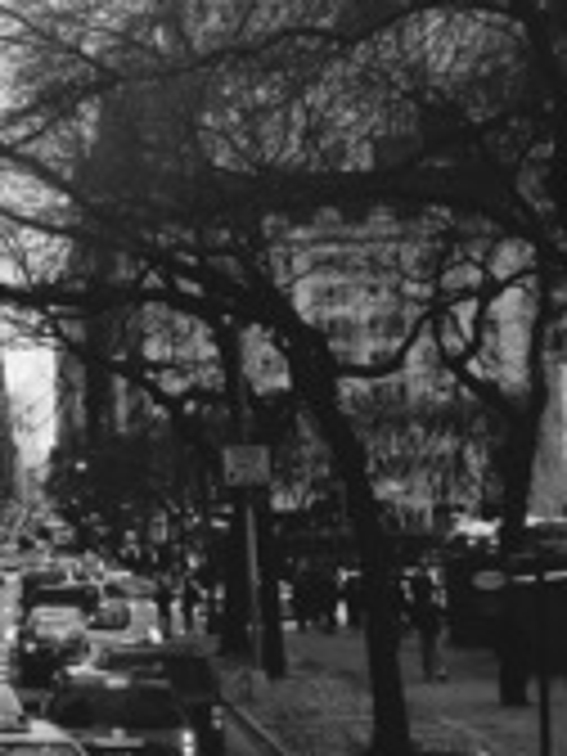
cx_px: -90
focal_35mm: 106
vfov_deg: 18.5
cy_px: 425
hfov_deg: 13.6
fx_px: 2315
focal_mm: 4.15
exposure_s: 1/199
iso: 32
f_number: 2.2
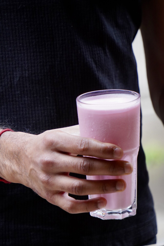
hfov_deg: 4.4
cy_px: 123
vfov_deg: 6.5
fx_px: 2152
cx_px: 82
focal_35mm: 315
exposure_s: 1/80
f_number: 7.1
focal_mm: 210
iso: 1250
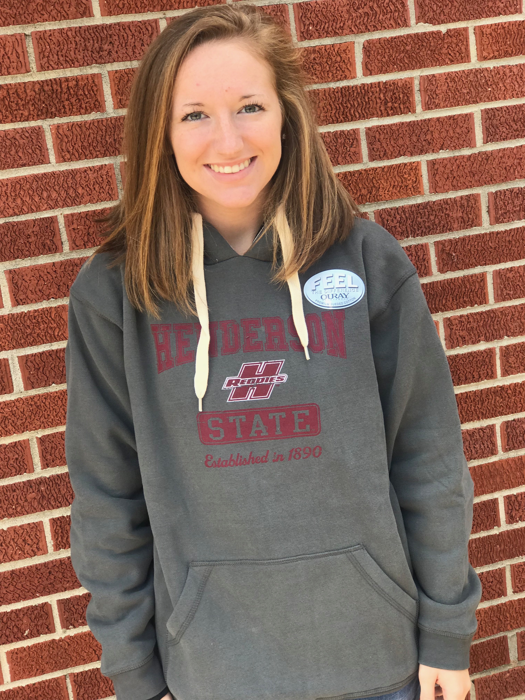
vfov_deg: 33.8
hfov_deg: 25.7
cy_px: 350
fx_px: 1153
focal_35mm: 57
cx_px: 262
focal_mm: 6.6
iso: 20
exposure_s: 1/180
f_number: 2.8
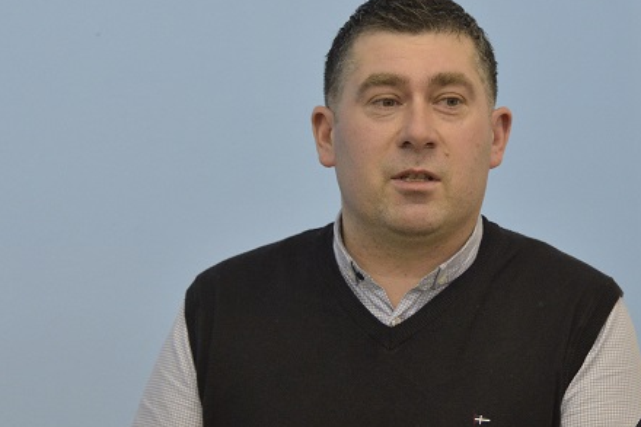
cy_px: 271
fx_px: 6300
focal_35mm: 354
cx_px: 456
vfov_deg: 3.9
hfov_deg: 5.8
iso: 4000
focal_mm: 190
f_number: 5.6
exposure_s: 1/125
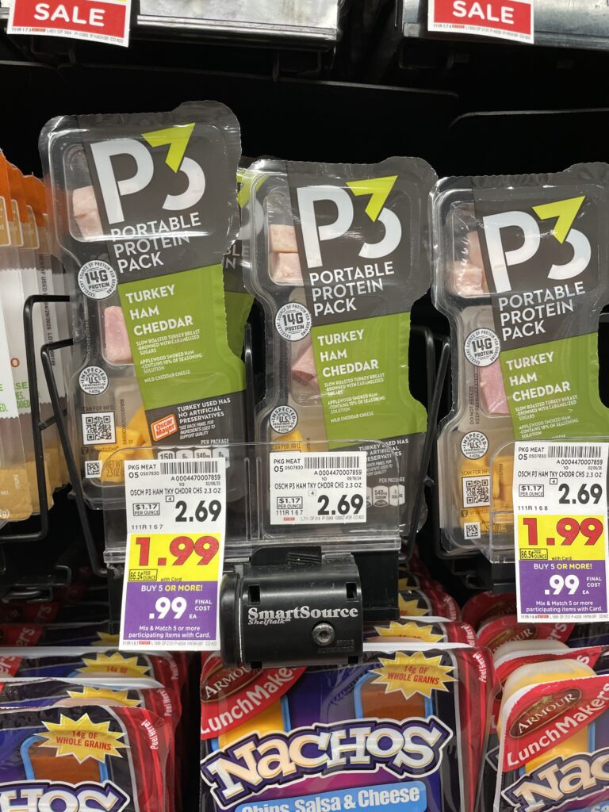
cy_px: 406
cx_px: 304
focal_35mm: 26
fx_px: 610
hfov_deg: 53.1
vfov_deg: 67.3
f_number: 1.6
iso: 125
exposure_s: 1/121
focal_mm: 4.2
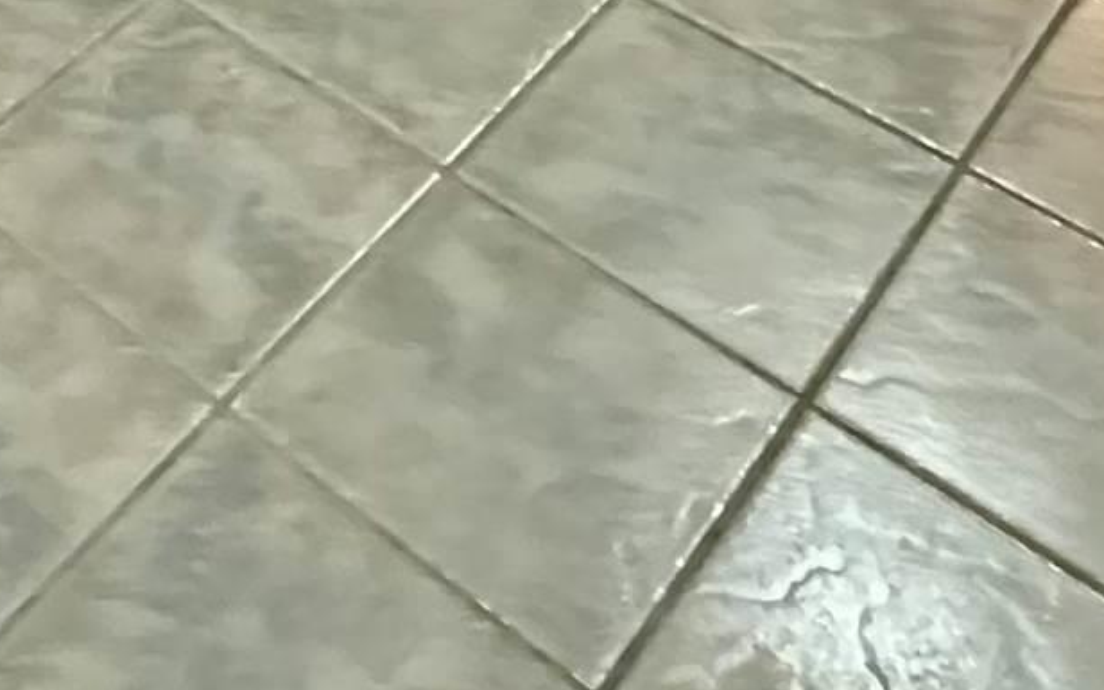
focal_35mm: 74
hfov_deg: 26.2
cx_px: -27
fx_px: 2226
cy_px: -1271
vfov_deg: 11.7
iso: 1250
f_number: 2.2
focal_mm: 2.22
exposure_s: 1/60
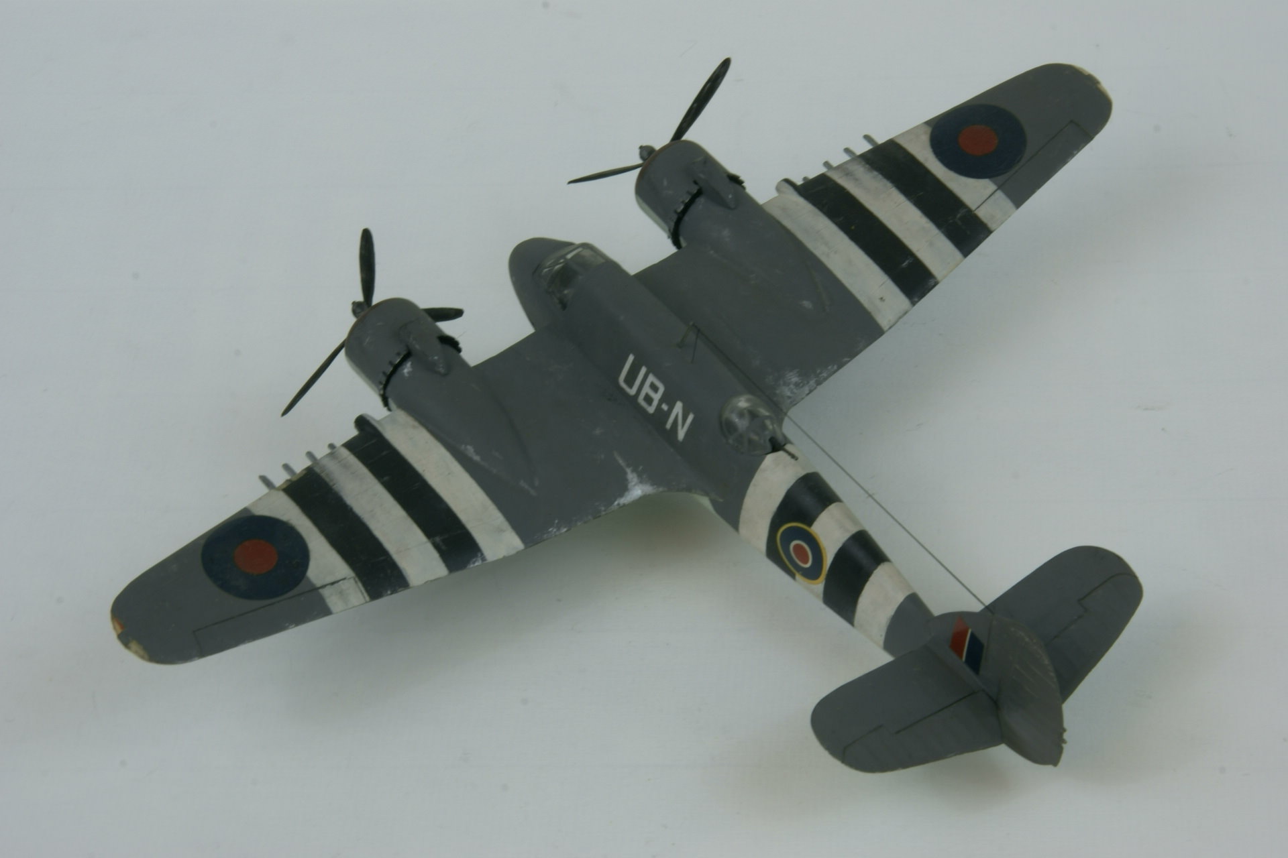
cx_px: 644
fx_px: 3220
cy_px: 429
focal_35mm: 90
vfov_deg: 15.2
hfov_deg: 22.6
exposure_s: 1.3
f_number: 29
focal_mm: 60
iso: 80
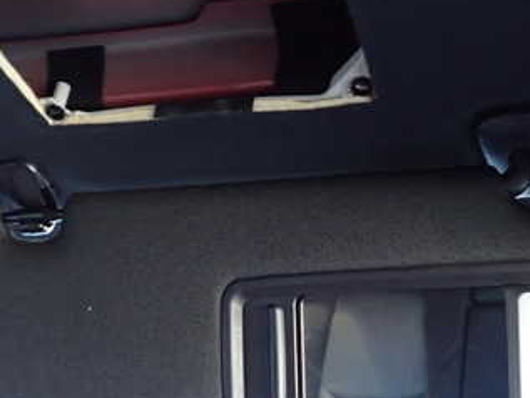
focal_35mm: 53
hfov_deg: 36.1
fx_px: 812
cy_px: 328
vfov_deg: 26.9
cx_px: 288
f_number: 2.2
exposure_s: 1/30
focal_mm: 5.05
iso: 640
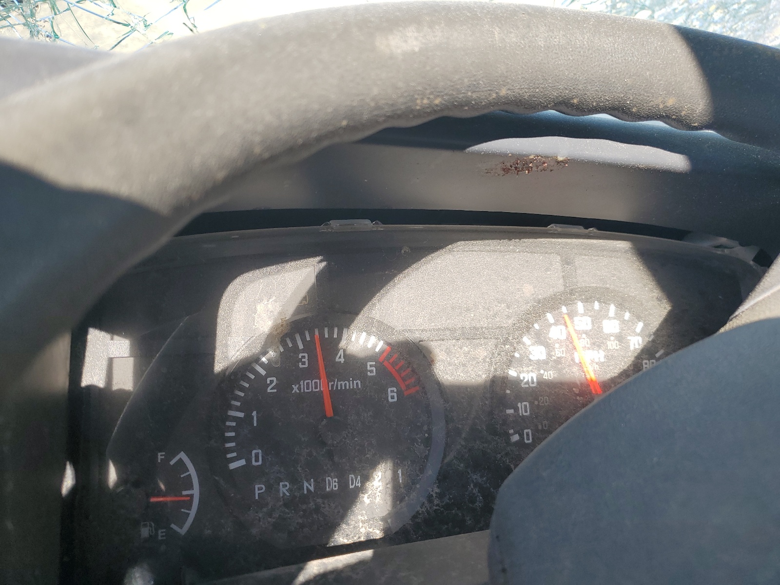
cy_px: 292
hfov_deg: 67.3
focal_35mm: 26
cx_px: 390
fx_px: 586
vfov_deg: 53.1
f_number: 1.5
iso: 50
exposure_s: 1/556
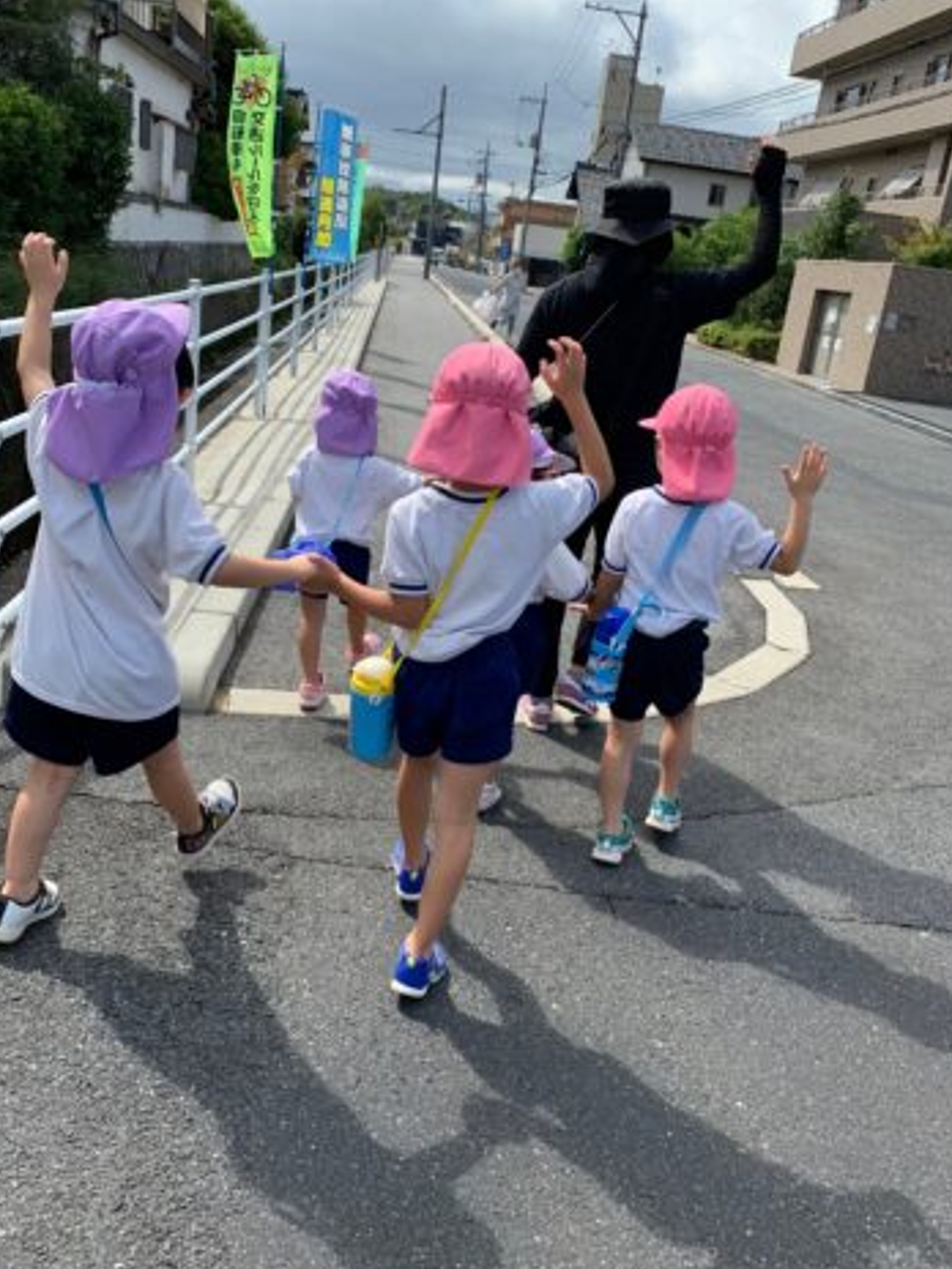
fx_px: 1027
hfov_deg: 49.7
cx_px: 453
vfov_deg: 63.4
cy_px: 634
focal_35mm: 28
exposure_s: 1/1136
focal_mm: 4.25
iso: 25
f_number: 1.8
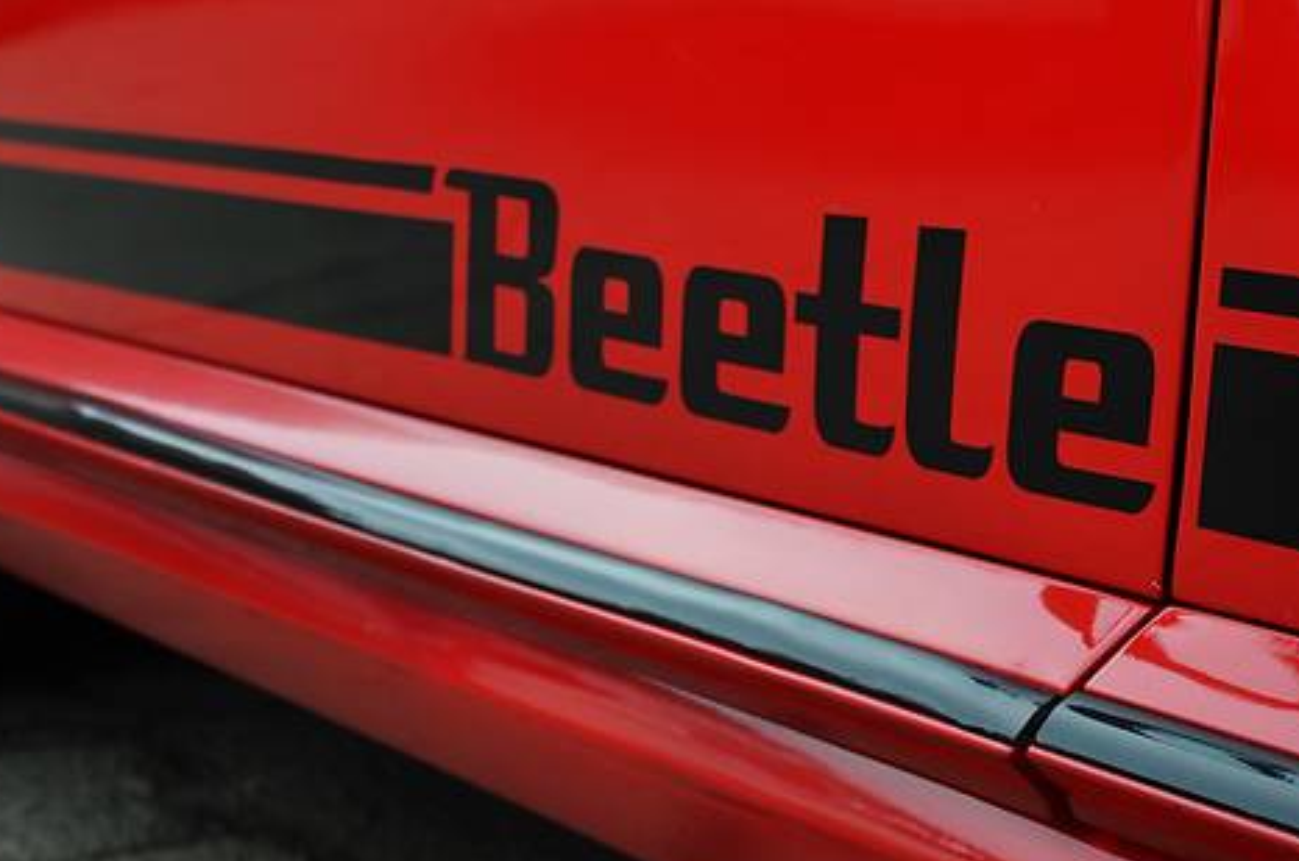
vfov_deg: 11.7
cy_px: 198
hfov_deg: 17.7
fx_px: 4173
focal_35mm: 116
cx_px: 850
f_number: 5.6
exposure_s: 1/125
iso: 280
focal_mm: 45
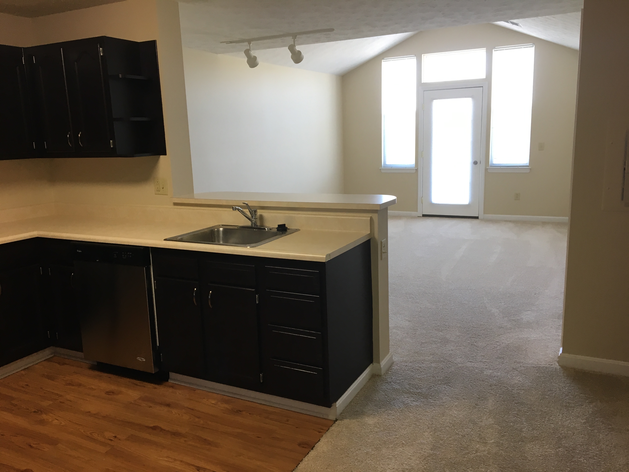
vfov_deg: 48.2
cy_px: 236
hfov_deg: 61.7
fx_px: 527
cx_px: 314
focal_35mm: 29
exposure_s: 1/30
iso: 50
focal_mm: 4.15
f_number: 2.2
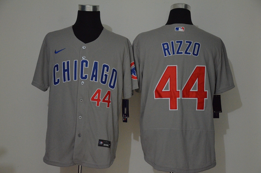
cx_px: 130
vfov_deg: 18.8
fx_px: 521
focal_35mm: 72
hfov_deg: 28.1
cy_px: 86
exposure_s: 1/80
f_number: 4.5
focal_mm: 48
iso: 4000
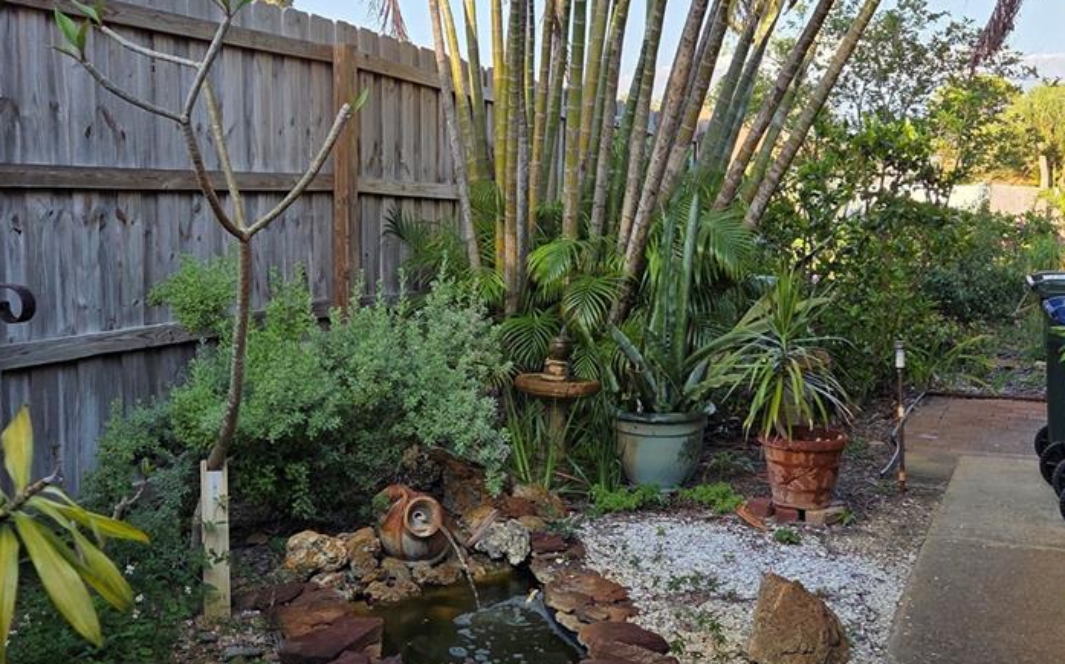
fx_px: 1219
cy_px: 319
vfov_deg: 30.5
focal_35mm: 42
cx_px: 550
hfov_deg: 47.2
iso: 80
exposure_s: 1/1809
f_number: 1.8
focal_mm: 5.4
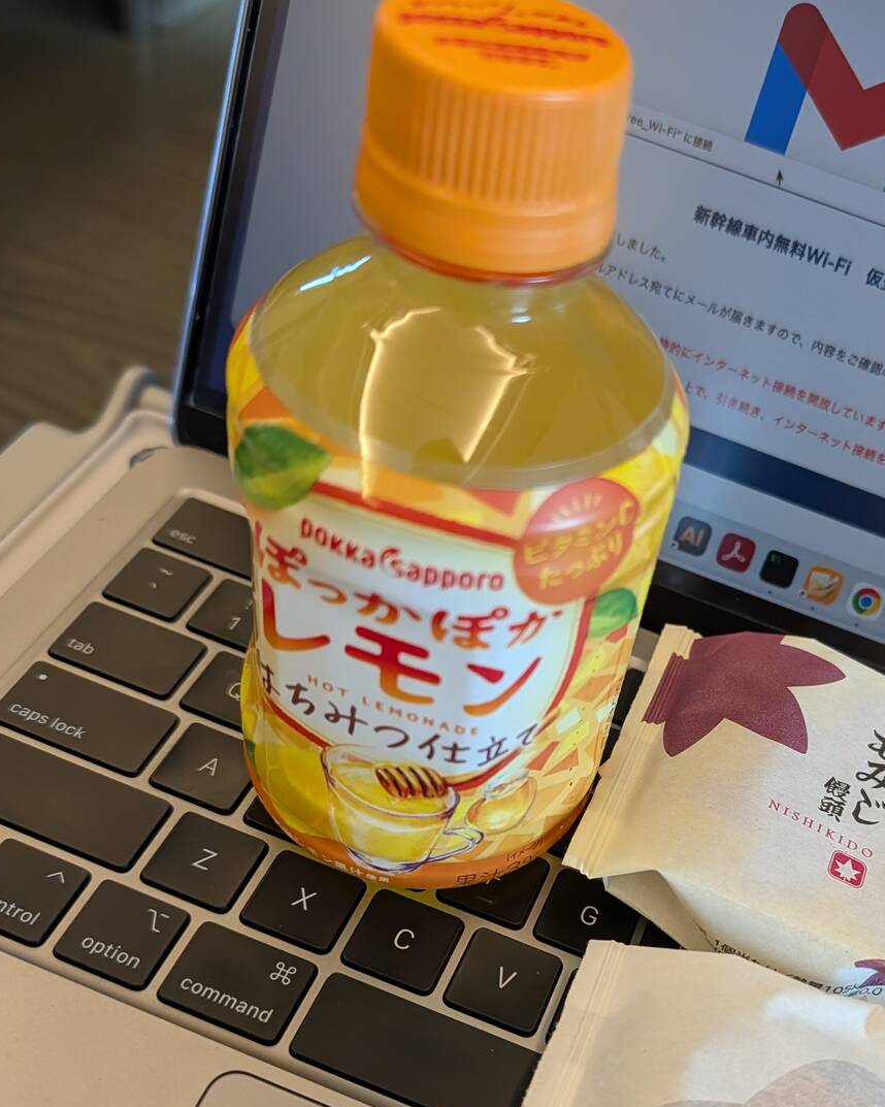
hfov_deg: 41.6
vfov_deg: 50.4
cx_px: 597
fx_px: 1146
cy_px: 759
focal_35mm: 35
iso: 707
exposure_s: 1/724
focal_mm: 6.9
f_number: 1.68
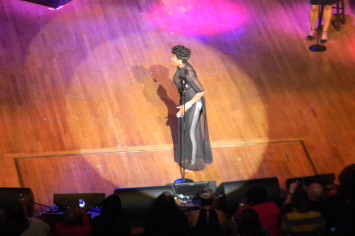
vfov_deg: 4.7
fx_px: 2869
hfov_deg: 7.1
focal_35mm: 291
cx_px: 178
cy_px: 109
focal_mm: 50.4
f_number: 5.4
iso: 800
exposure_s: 1/37.6
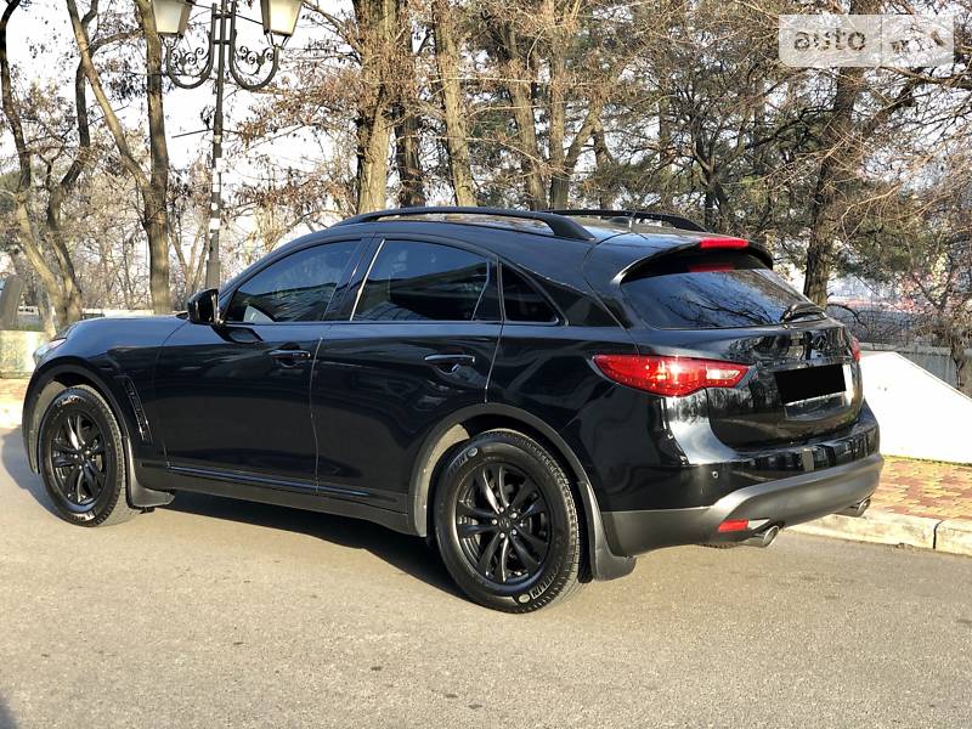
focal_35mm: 52
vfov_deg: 28.0
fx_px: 1460
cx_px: 486
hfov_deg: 36.8
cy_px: 364
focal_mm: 6
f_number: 2.4
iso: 20
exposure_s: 1/120
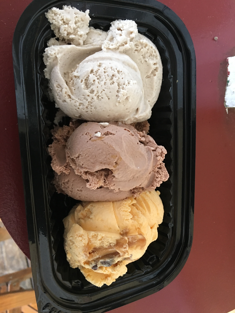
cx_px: 118
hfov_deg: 48.2
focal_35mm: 29
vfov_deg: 61.7
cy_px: 156
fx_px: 262
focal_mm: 4.15
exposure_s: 1/30
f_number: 2.2
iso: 125
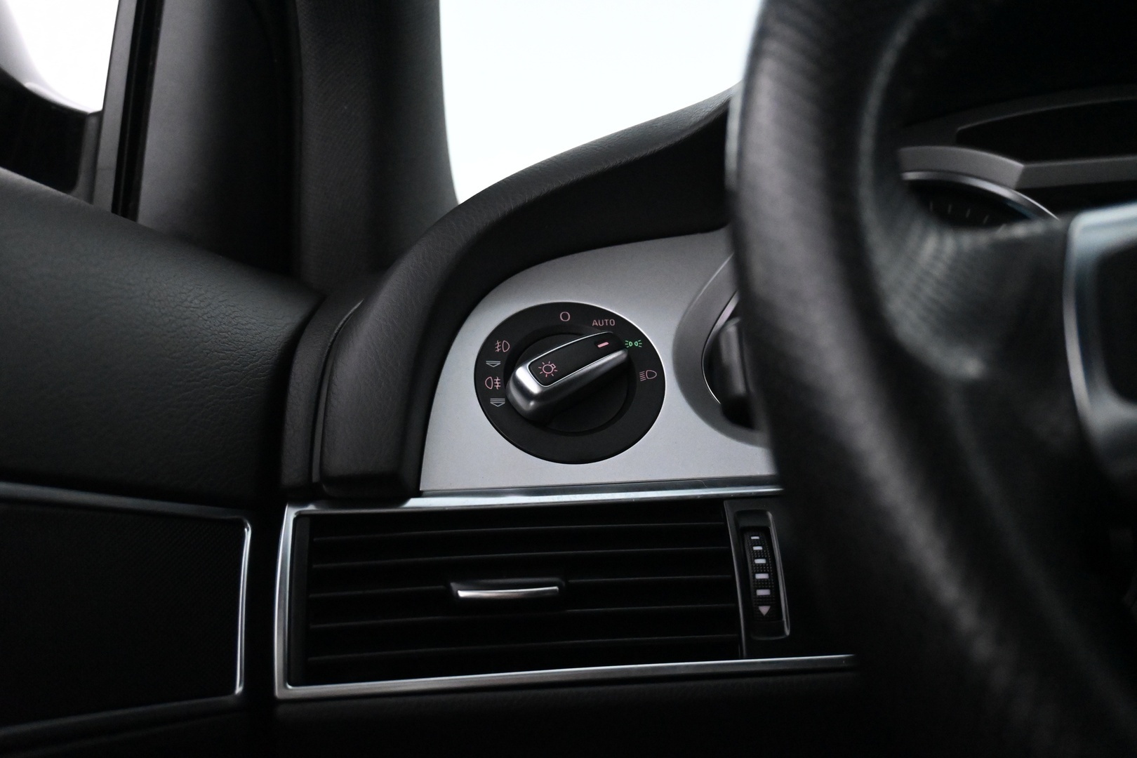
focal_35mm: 34
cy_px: 379
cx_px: 568
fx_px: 1090
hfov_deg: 55.1
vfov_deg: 38.4
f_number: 4.2
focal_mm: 23
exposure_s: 1/160
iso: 6400
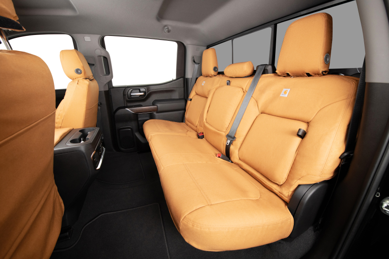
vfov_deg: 81.2
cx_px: 194
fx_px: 151
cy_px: 130
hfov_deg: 104.3
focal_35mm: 14
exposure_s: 1/100
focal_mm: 14
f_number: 5.6
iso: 1250
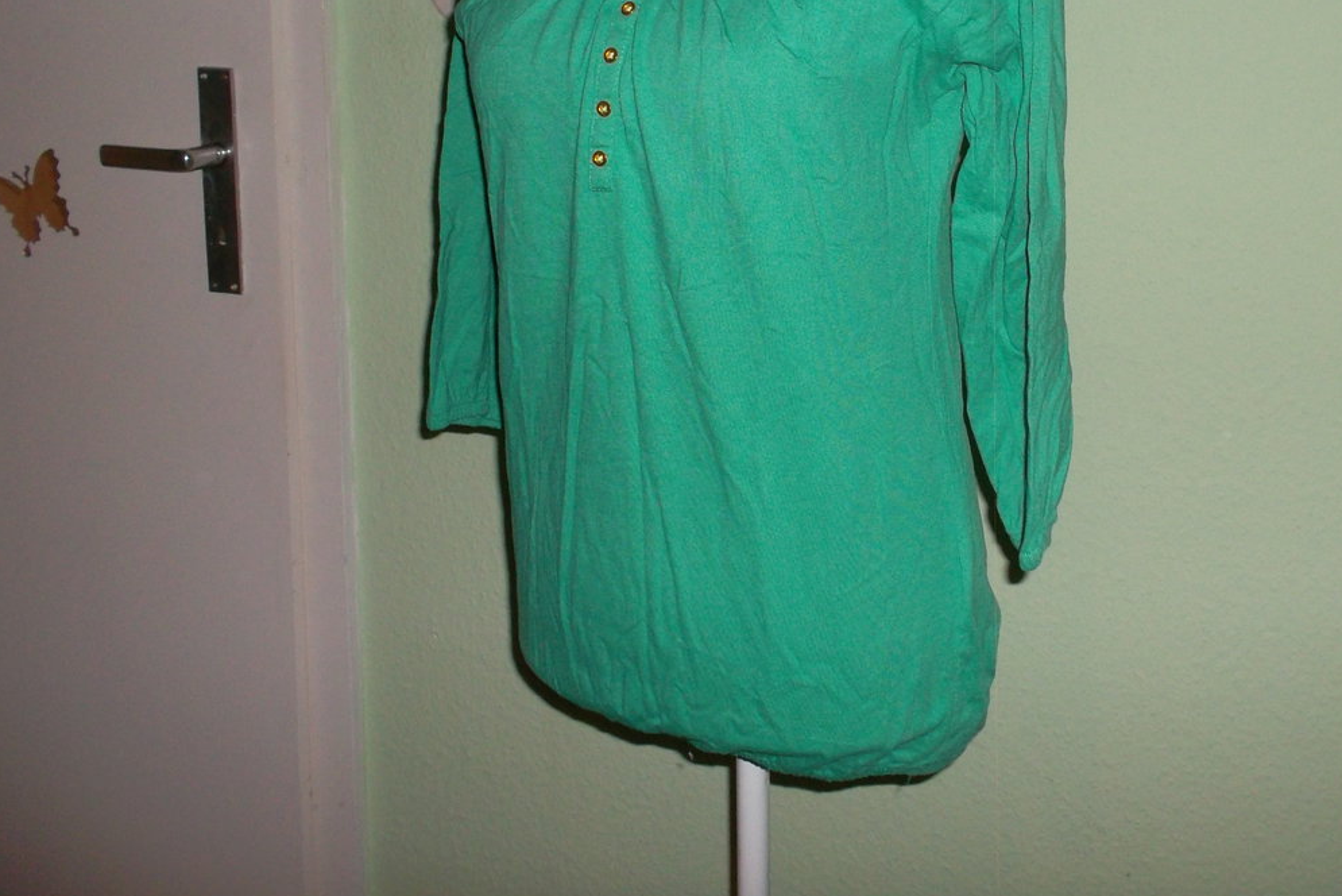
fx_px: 1454
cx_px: 852
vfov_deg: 33.6
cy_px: 242
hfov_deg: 49.0
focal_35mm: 39
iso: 100
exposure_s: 1/45
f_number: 3.3
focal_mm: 4.1
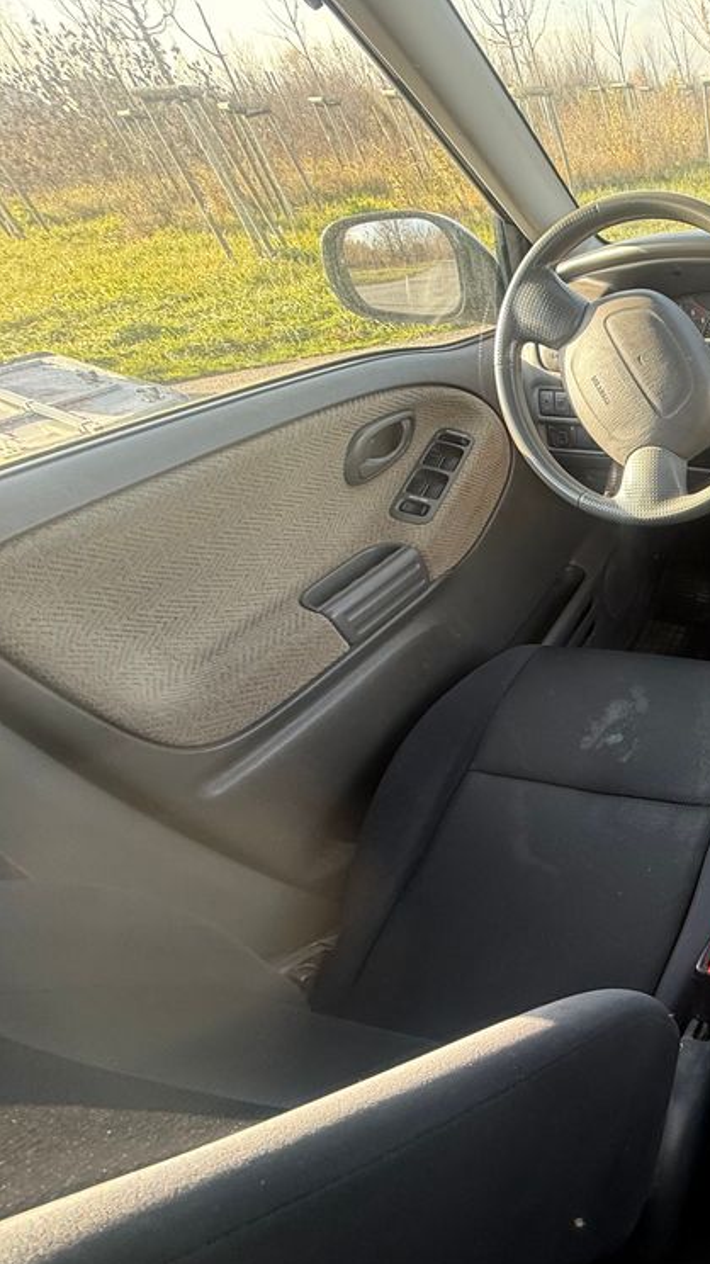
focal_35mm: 21
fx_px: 703
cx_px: 868
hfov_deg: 38.3
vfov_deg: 83.9
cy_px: 620
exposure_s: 1/99
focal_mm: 2.22
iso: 125
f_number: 2.2
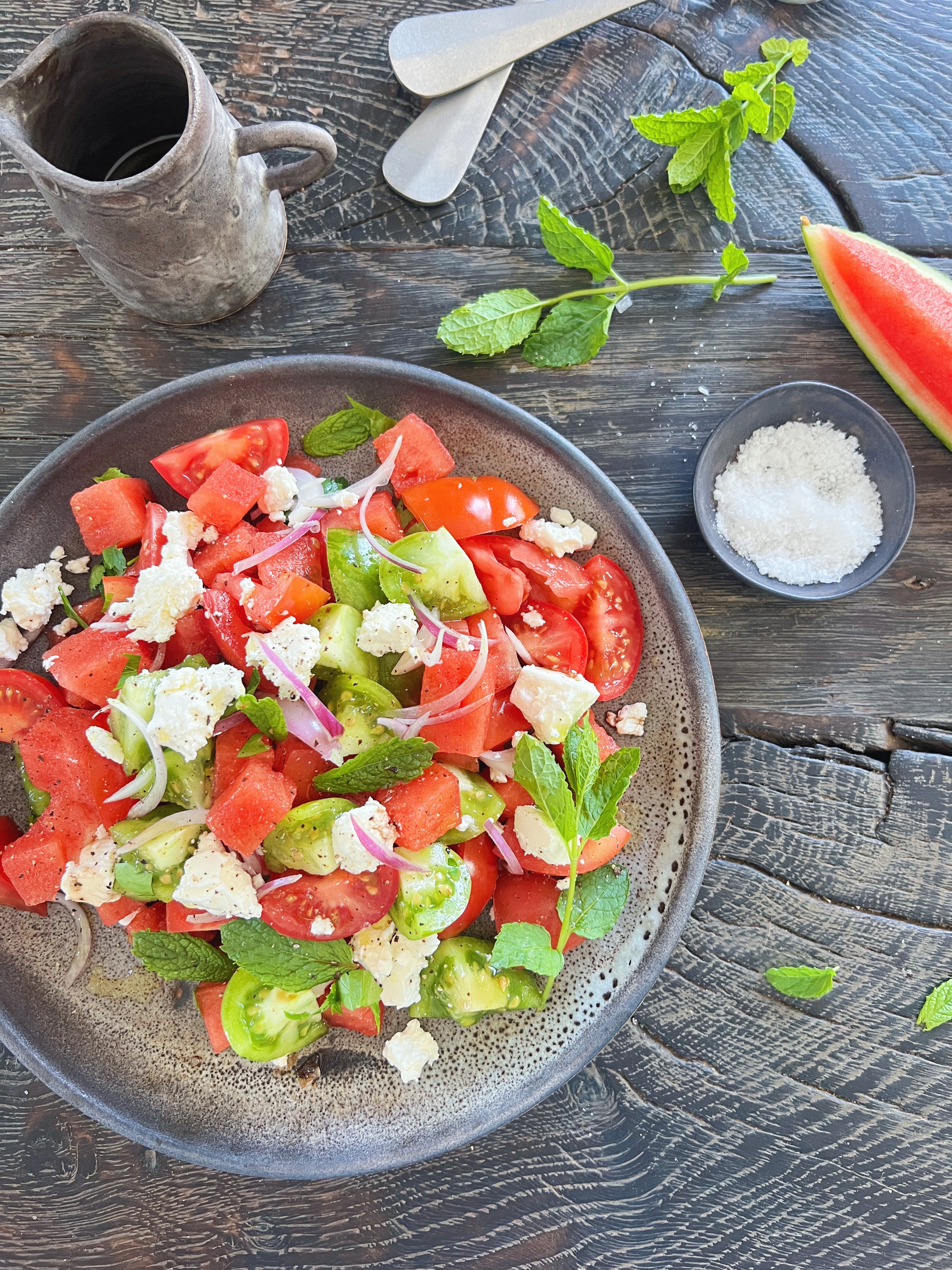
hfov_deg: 53.1
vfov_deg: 67.3
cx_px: 476
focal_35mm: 26
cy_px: 635
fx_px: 953
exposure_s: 1/76
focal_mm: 5.7
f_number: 1.5
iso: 125
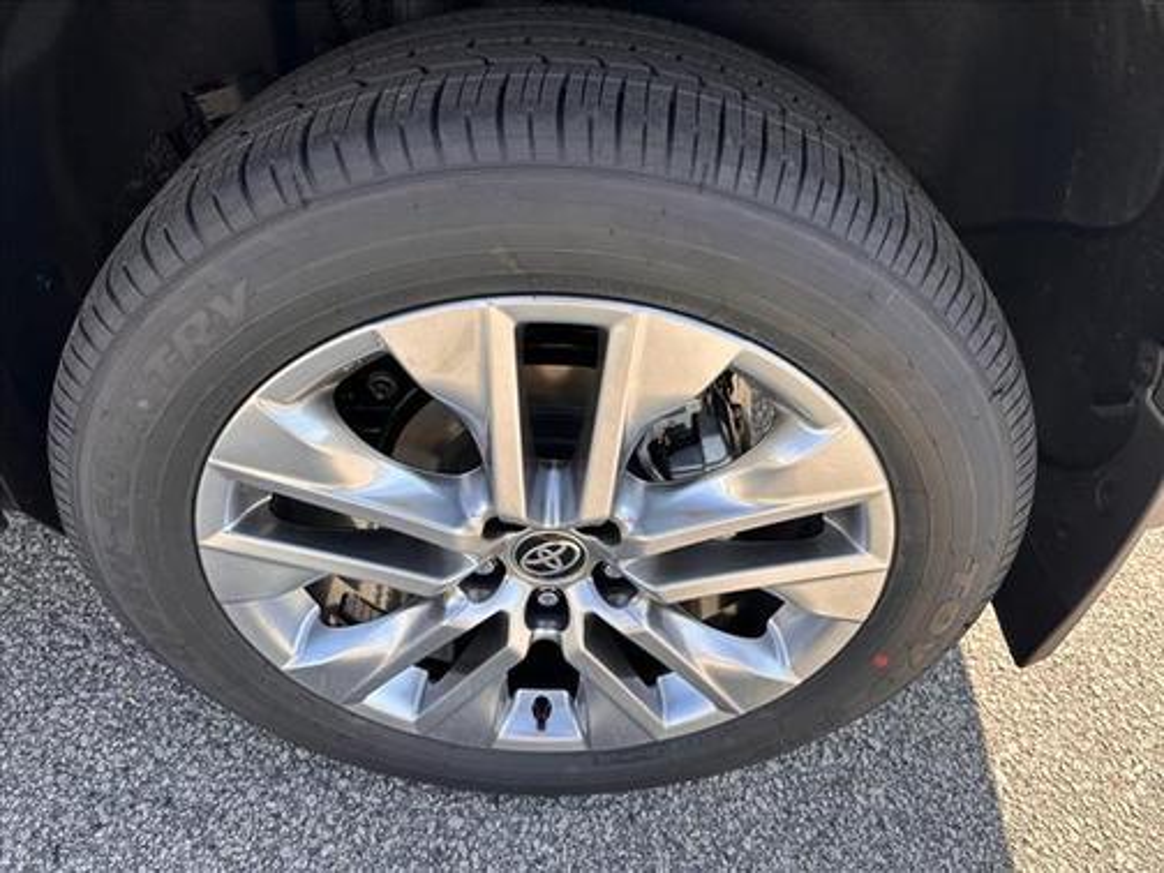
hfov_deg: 71.6
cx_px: 582
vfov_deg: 56.8
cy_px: 436
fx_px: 807
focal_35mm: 24
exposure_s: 1/704
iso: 80
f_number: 1.78
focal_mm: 6.86
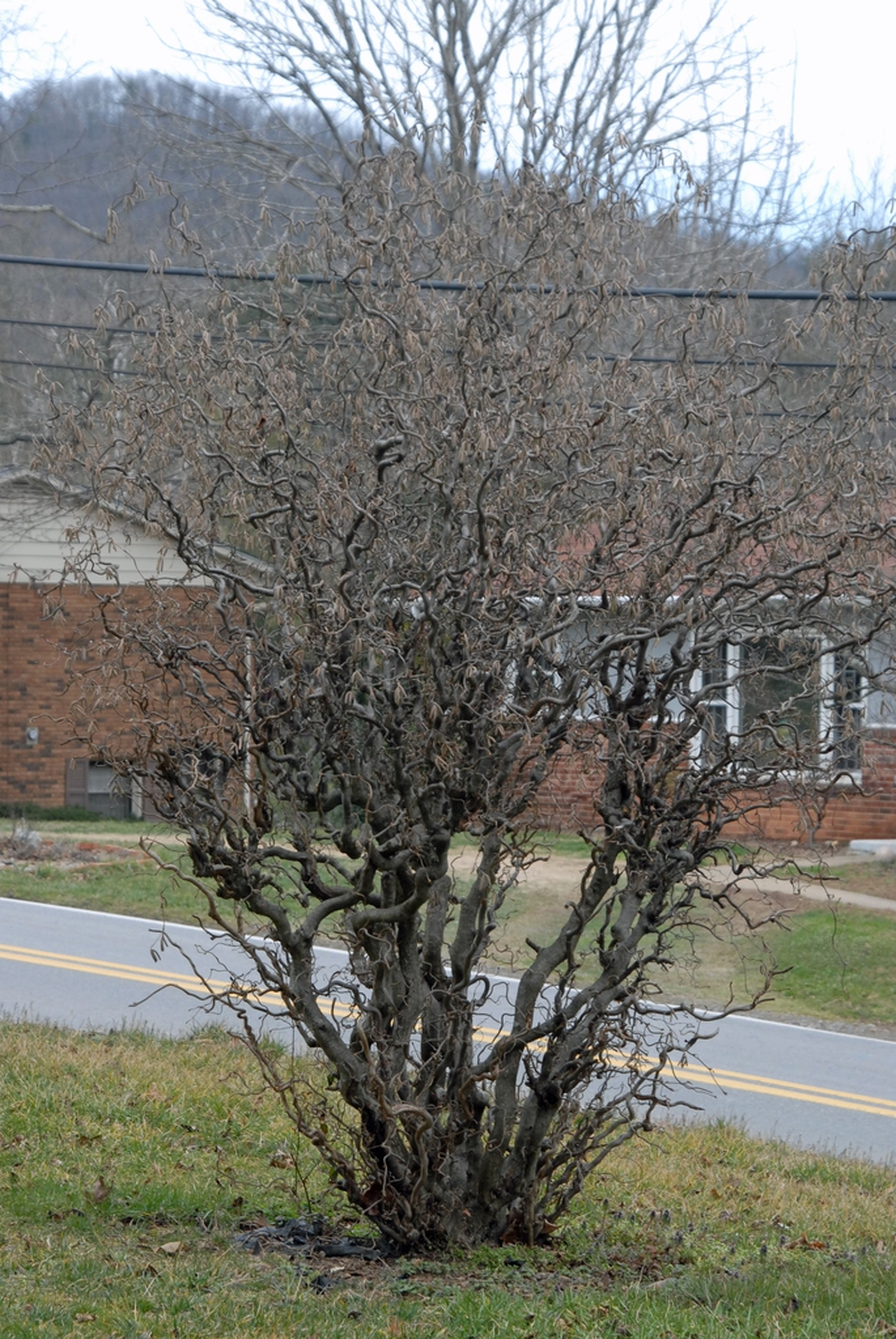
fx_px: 4748
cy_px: 670
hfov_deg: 10.8
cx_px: 448
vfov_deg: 16.1
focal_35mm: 128
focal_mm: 85
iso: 400
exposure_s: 1/200
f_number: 8
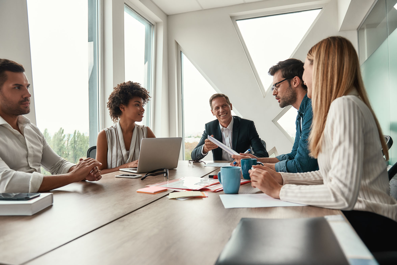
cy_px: 132
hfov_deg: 67.4
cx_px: 198
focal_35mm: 27
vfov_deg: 48.0
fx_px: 298
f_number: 3.5
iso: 500
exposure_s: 1/400
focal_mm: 27
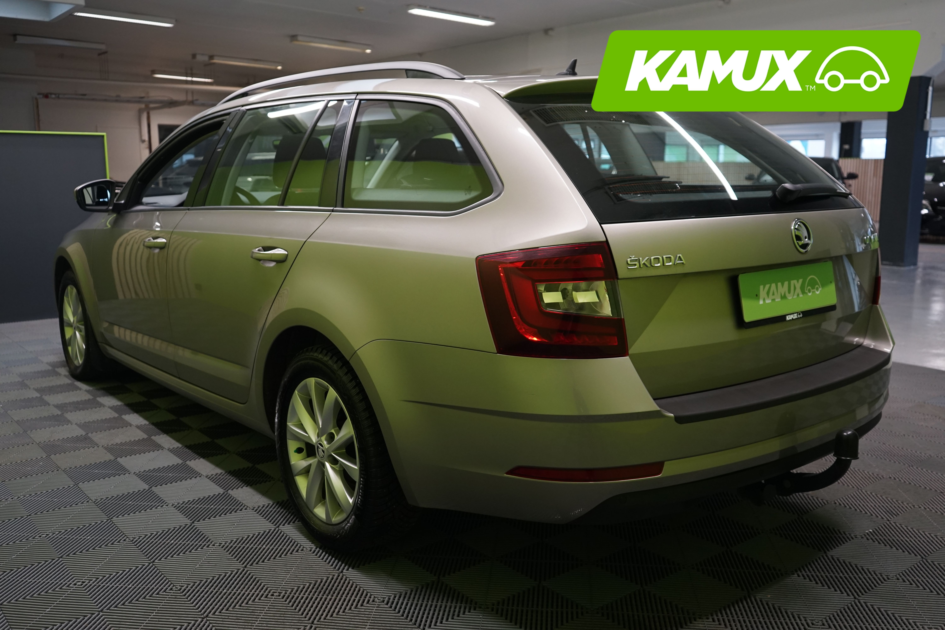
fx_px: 840
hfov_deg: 58.7
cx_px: 472
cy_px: 315
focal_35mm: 32
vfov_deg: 41.1
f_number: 4.5
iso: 1000
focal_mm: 32
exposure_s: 1/30
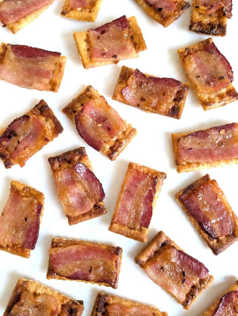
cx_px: 119
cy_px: 158
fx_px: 219
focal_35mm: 24
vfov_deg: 71.5
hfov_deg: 56.9
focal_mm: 6.9
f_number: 1.68
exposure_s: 1/23.8
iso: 156
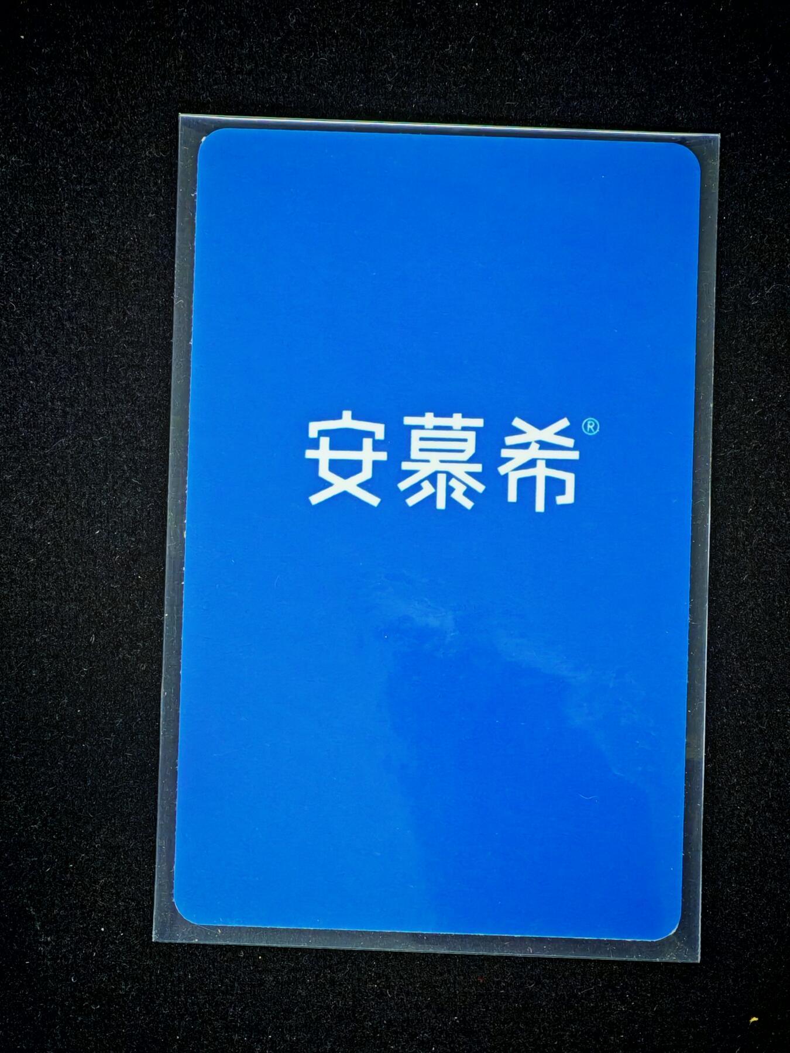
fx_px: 3560
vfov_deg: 16.8
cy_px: 526
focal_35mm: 117
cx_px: 395
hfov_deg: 12.7
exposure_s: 1/25
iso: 400
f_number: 2.4
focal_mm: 8.67
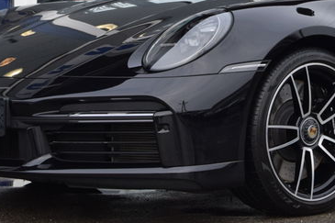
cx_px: 313
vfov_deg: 8.5
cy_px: 0
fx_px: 1488
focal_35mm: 160
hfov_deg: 12.7
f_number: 7.1
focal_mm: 38
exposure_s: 1/200
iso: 400
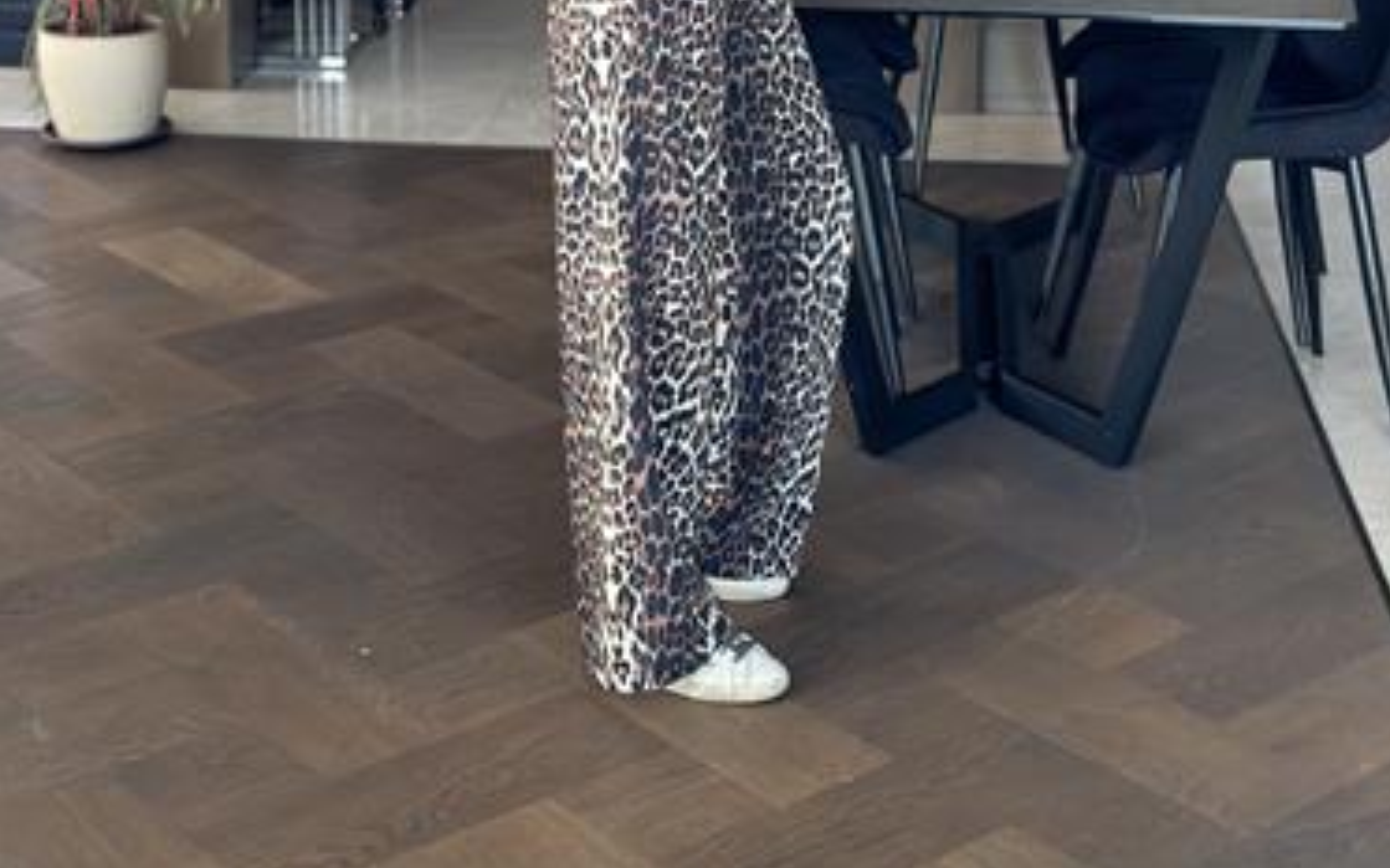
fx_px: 2613
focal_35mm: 69
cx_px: 697
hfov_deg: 29.8
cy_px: -52
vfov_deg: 18.3
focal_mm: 6.86
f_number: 1.78
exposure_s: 1/60
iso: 200
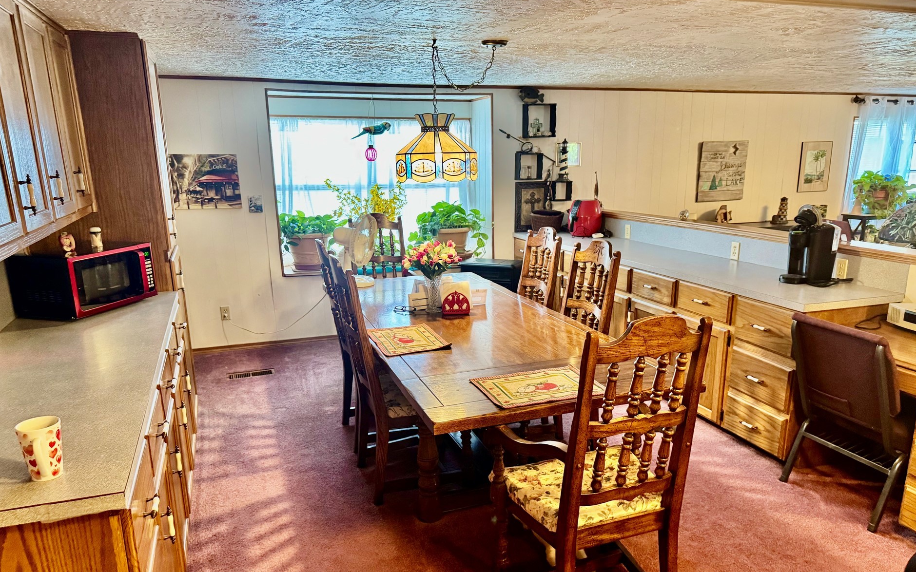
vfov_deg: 47.4
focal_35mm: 26
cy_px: 336
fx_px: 649
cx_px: 460
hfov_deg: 70.4
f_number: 1.78
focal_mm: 6.76
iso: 500
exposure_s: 1/60
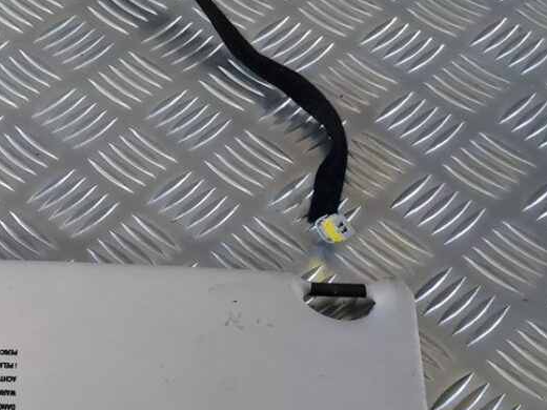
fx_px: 1106
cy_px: 298
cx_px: -23
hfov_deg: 26.1
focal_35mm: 70
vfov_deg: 20.9
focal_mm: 5.4
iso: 640
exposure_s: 1/33
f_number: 1.8
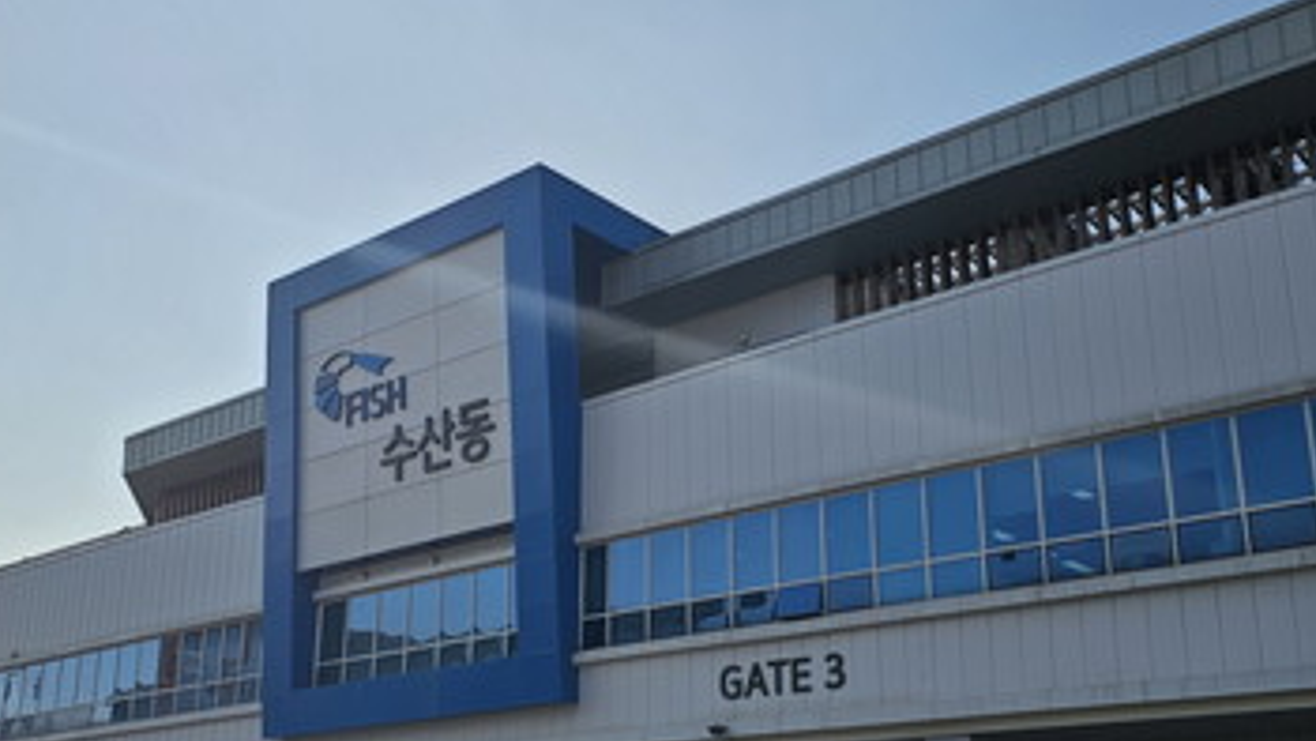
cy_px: 451
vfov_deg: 27.7
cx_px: 594
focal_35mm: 43
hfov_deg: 47.3
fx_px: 1501
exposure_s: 1/2140
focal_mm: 6.3
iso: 10
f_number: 1.7
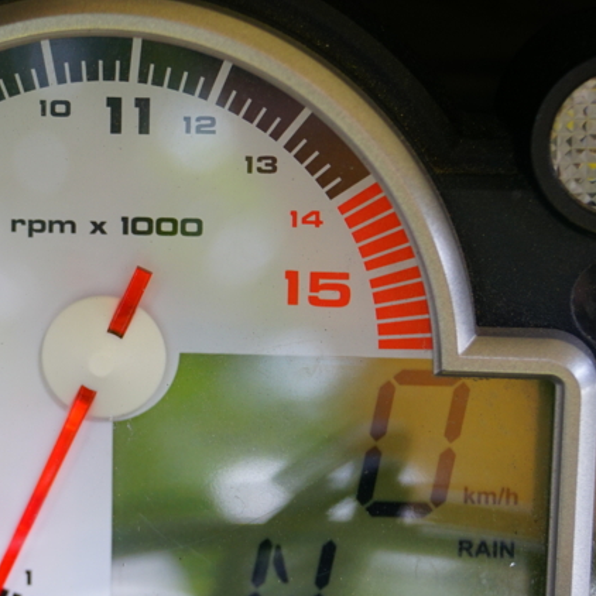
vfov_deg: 12.5
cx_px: 71
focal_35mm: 140
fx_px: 2727
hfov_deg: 12.4
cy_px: 344
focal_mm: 58
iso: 320
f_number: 5.6
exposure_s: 1/90
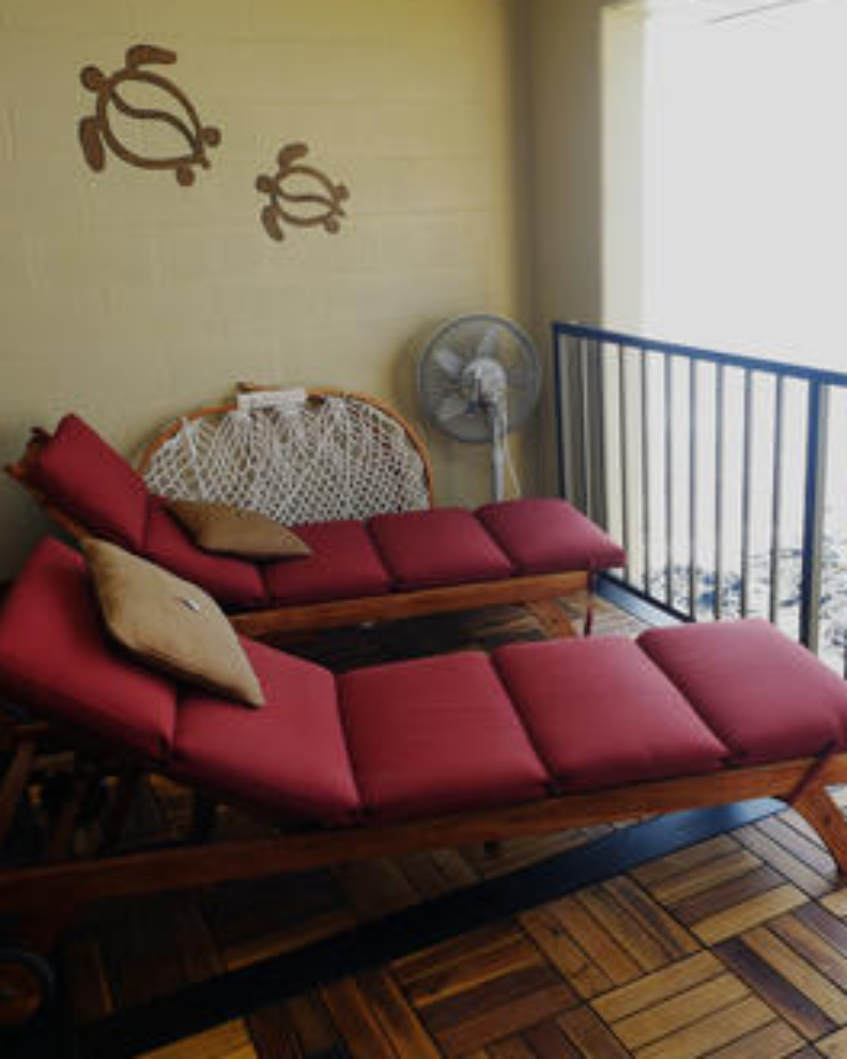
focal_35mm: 32
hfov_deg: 45.7
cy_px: 523
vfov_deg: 55.7
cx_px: 488
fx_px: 1003
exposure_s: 1/160
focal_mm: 12
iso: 200
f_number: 3.5
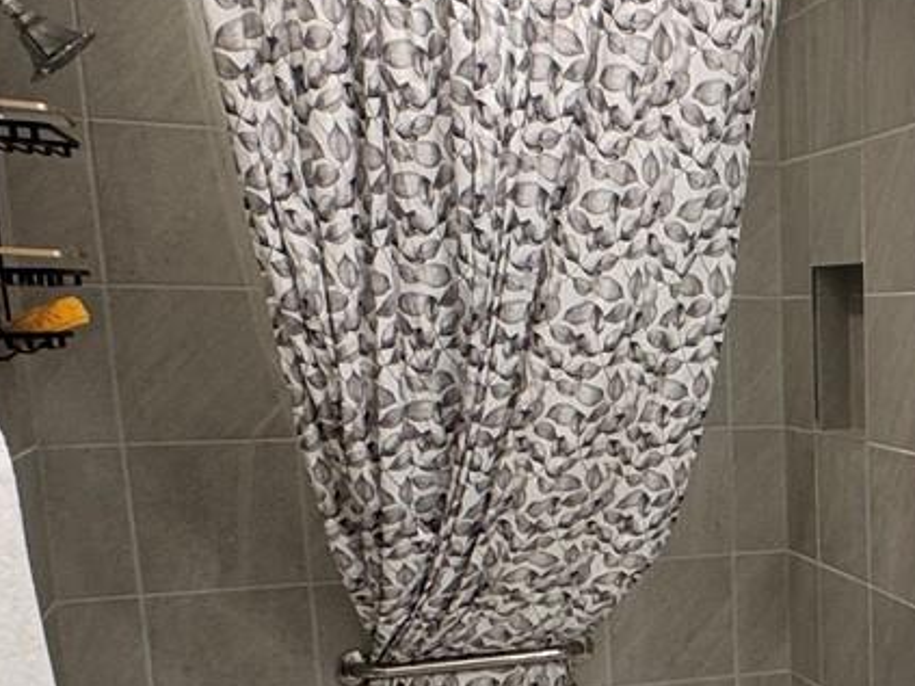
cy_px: 608
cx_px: 1017
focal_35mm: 53
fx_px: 1401
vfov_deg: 26.6
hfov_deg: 31.8
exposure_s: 1/120
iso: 160
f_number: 2.2
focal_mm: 2.22
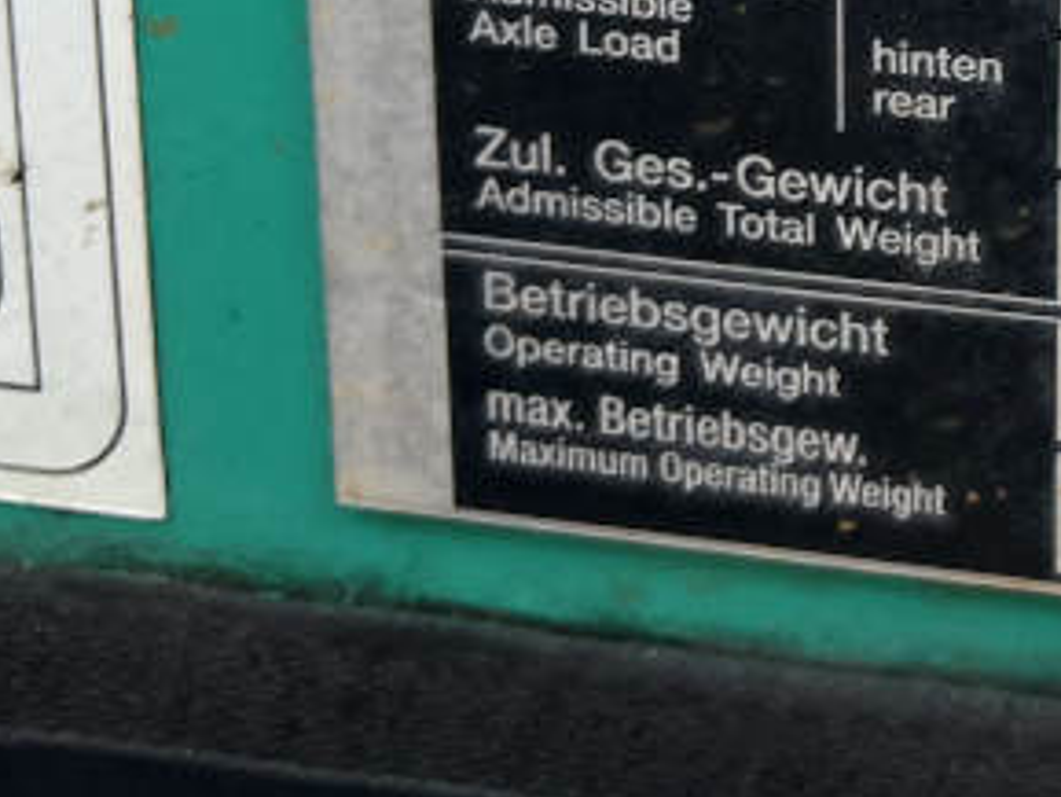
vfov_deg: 15.3
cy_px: -371
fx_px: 2760
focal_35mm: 90
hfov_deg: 18.9
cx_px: 1641
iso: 50
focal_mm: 5.7
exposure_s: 1/476
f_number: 1.5
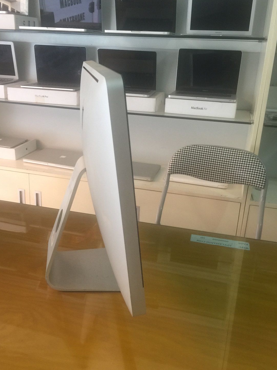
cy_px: 180
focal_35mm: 33
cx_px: 124
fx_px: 352
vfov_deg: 55.3
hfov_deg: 42.9
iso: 64
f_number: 2.2
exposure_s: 1/17
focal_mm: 4.15
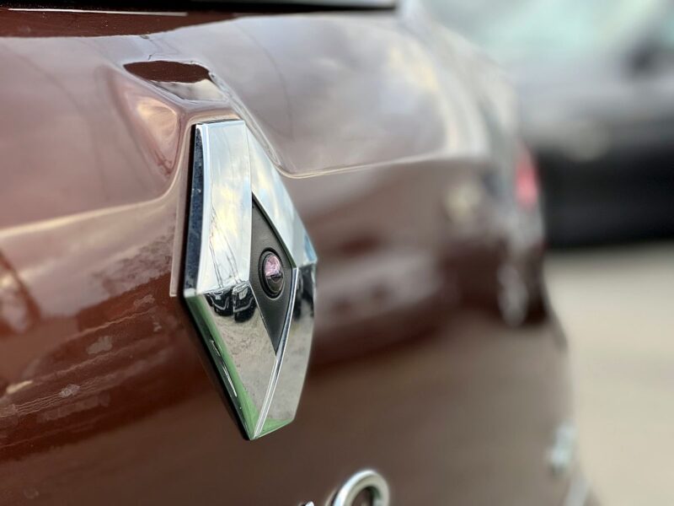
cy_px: 253
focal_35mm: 77
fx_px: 1499
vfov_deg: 19.1
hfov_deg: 25.3
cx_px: 337
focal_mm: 9
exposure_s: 1/121
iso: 80
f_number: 2.8
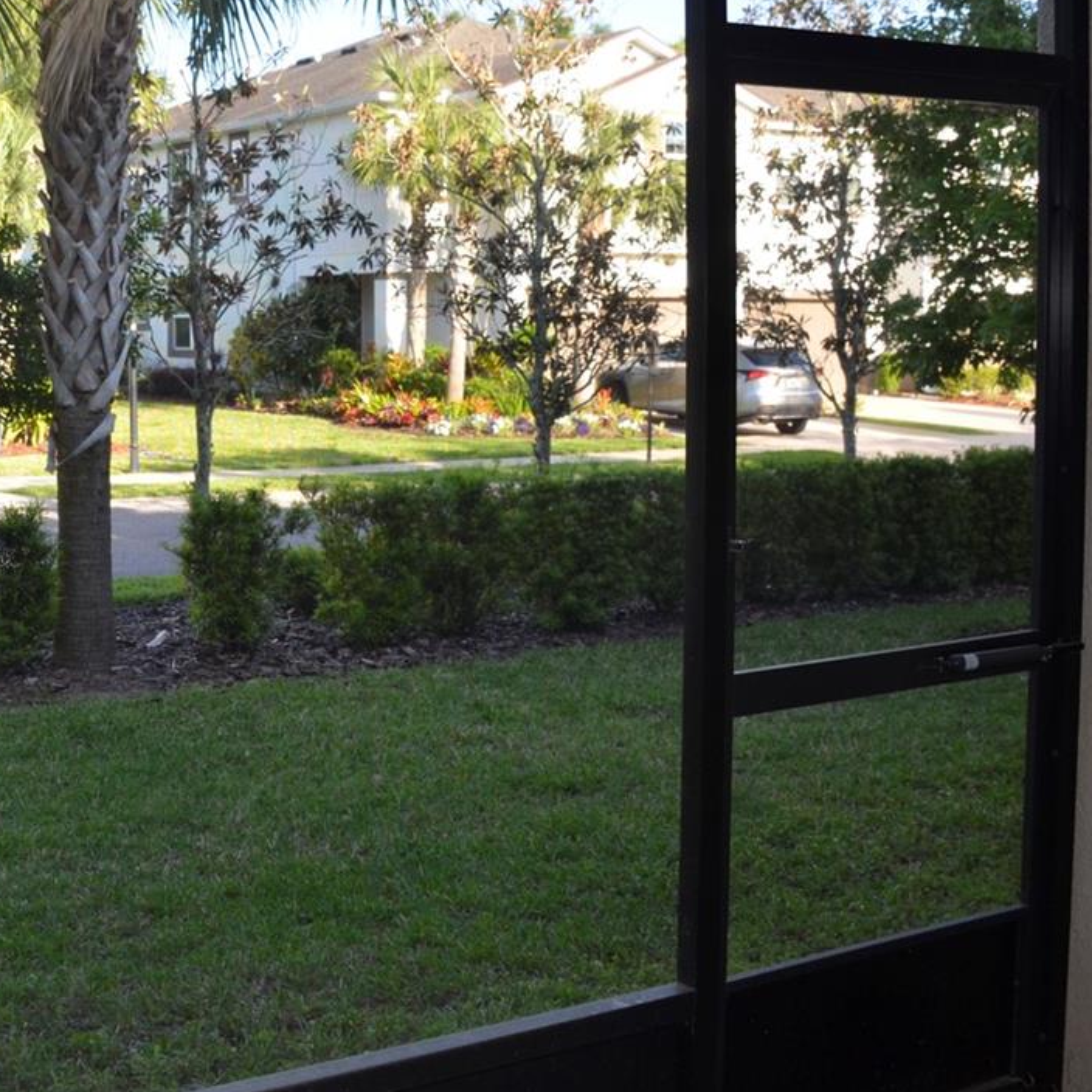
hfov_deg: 31.7
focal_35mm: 52
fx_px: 1856
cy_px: 404
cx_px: 177
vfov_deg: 32.6
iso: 180
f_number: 4
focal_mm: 18
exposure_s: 1/250
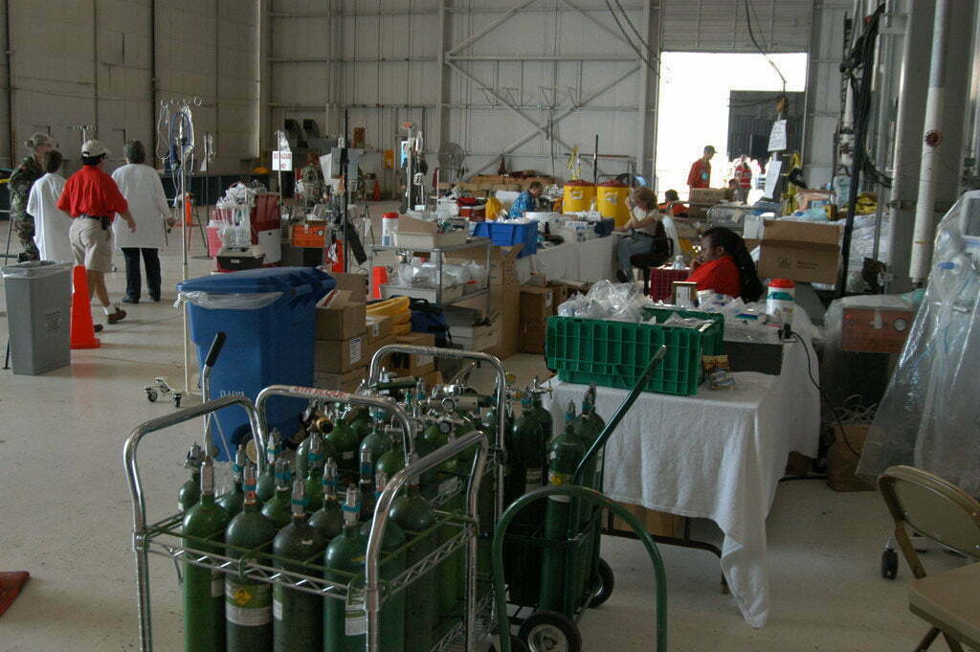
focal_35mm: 36
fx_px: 979
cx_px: 490
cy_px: 326
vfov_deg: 36.8
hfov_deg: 53.2
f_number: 5
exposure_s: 1/100
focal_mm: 24
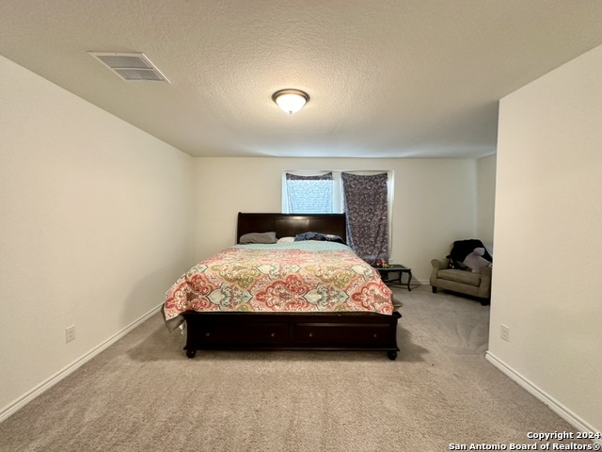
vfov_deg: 85.7
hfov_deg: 102.1
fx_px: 243
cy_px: 226
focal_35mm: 14
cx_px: 301
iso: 320
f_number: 2.2
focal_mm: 2.22
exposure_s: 1/60
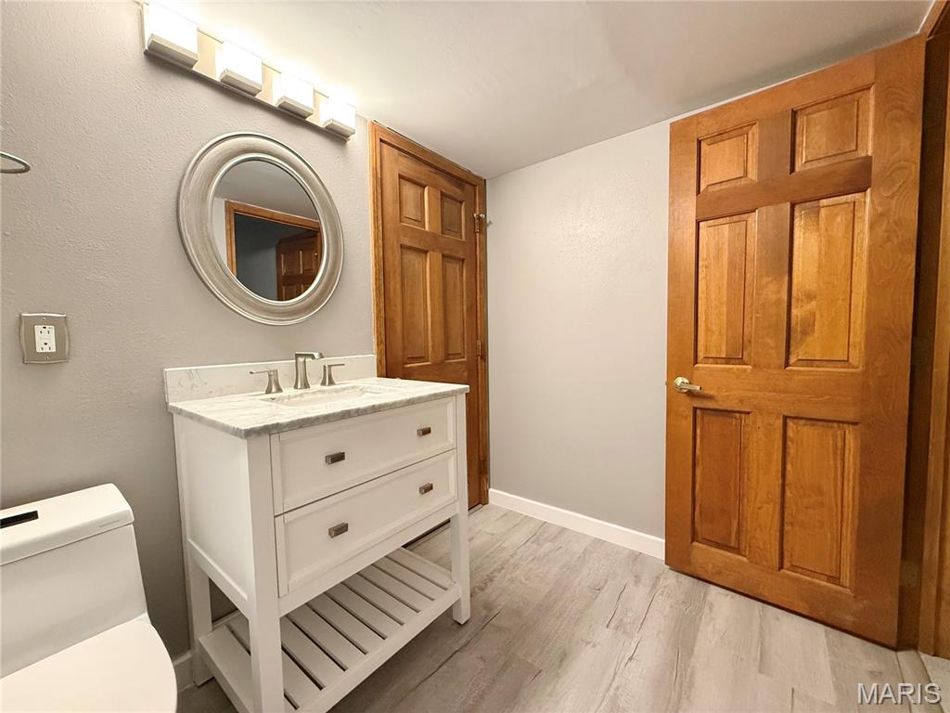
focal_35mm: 14
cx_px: 475
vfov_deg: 85.7
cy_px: 356
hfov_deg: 102.1
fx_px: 384
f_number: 2.2
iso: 500
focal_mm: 2.22
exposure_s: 1/60
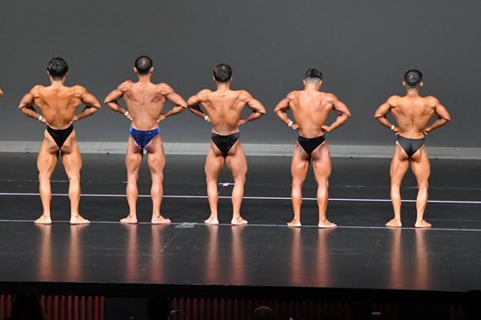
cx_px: 184
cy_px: 109
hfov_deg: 9.7
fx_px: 2832
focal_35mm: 212
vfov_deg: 6.5
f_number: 5.6
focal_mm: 100
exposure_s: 1/400
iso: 5000
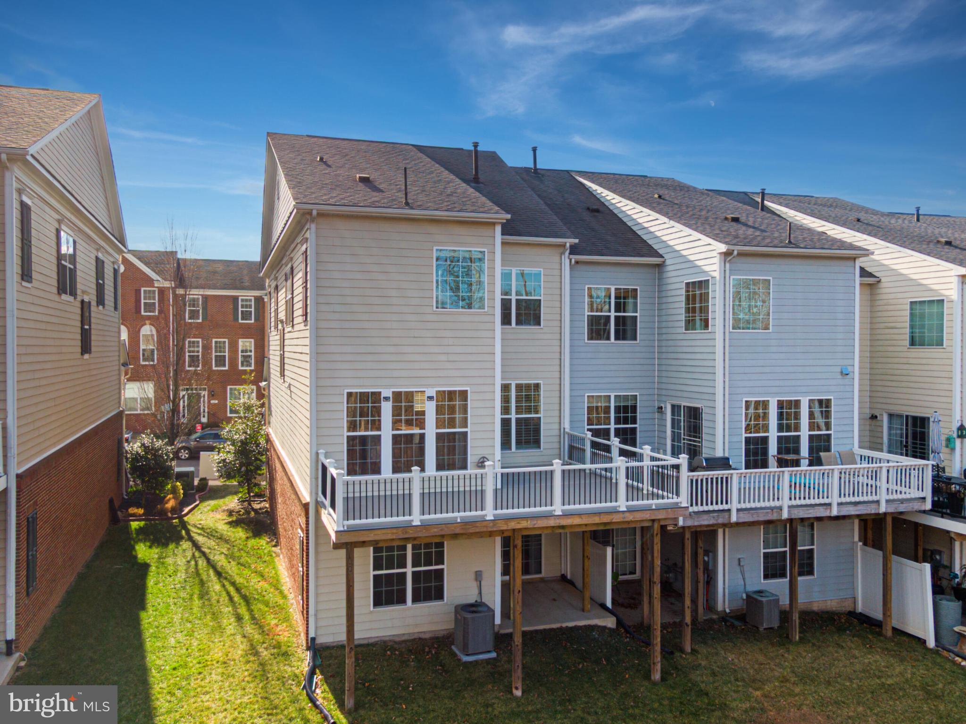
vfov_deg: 48.2
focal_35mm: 29
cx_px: 483
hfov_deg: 61.7
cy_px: 362
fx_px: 809
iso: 100
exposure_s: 1/1250
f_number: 3
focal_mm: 5
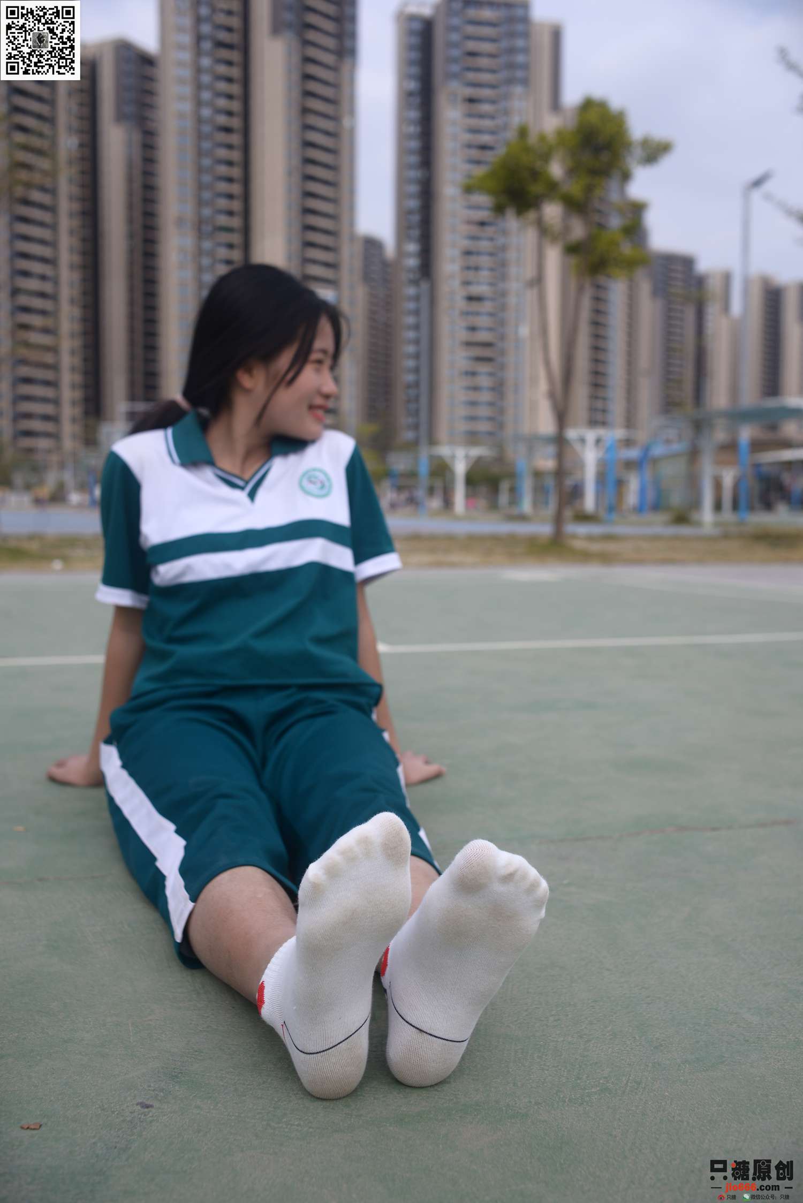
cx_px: 402
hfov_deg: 37.9
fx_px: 1170
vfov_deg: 54.4
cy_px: 602
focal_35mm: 35
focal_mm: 35
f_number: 5.6
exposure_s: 1/1000
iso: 160
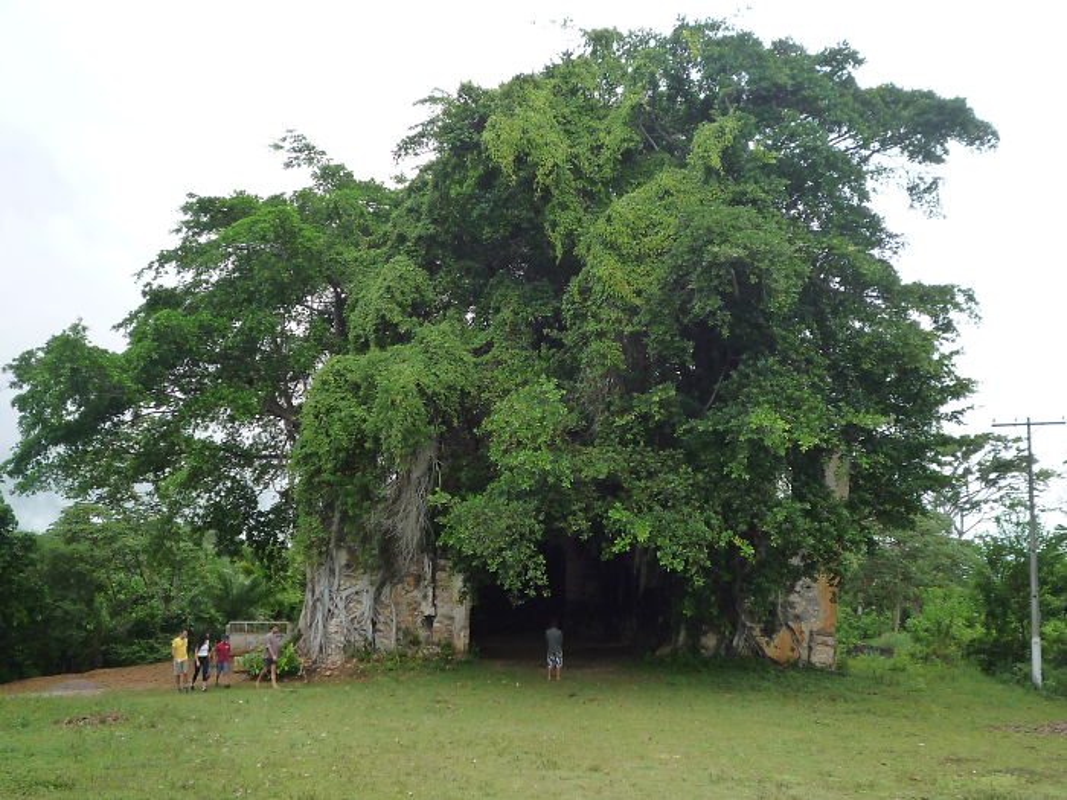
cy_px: 400
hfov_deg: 47.9
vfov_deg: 36.8
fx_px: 1202
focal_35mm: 39
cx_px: 534
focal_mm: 5.8
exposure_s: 1/400
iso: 160
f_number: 3.6
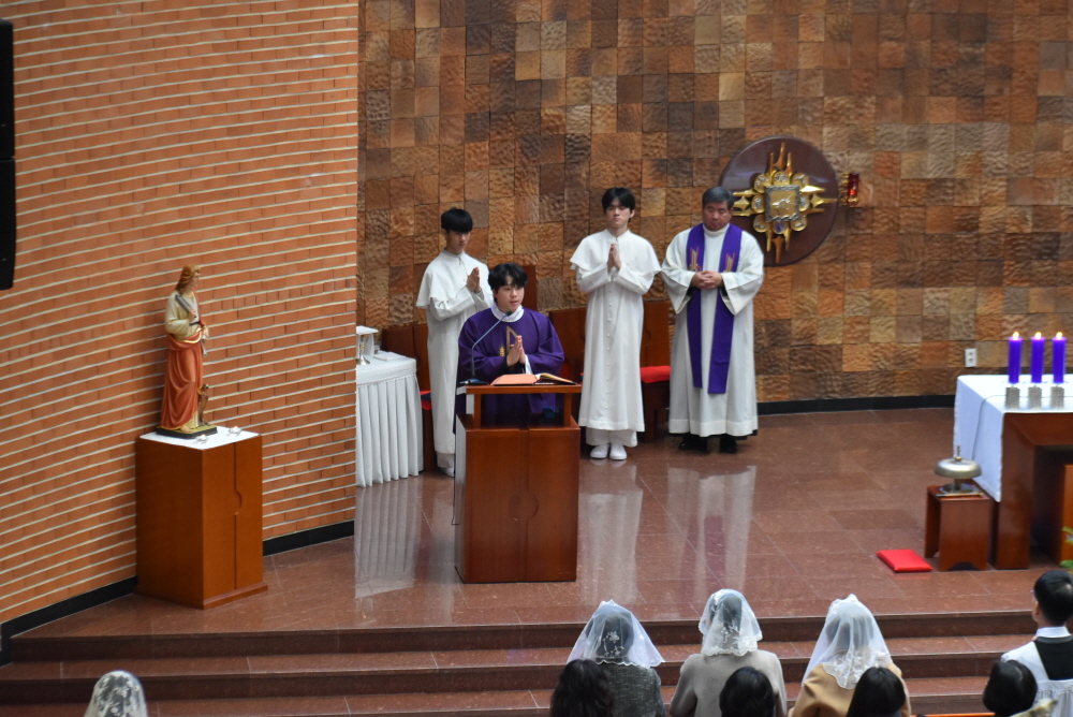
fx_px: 3355
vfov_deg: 12.2
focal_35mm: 112
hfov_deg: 18.2
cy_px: 358
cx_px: 536
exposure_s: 1/60
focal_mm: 75
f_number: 4.8
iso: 1250
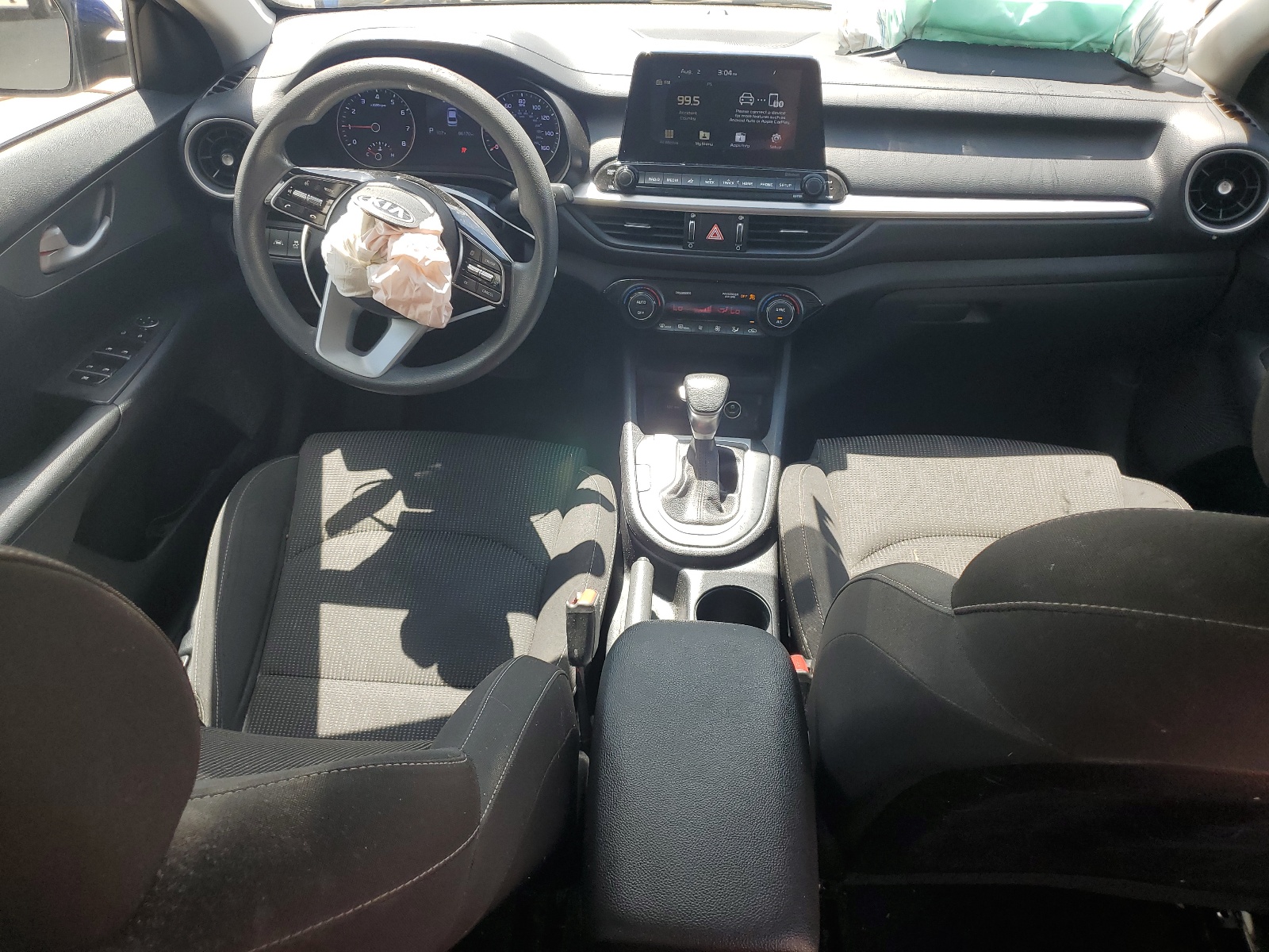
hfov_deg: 67.3
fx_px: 953
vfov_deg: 53.1
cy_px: 476
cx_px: 634
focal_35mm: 26
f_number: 1.5
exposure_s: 1/345
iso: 50
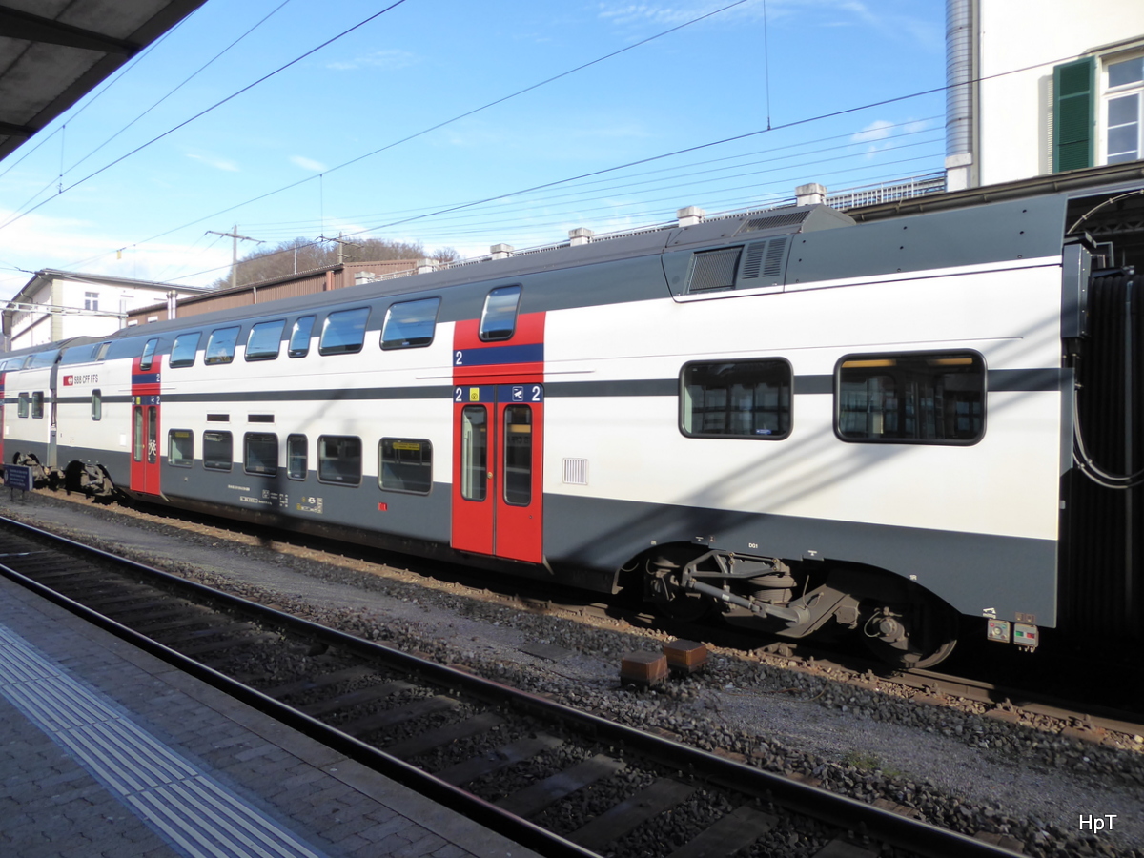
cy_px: 429
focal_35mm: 25
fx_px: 826
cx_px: 572
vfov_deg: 54.9
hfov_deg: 69.4
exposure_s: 1/400
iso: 125
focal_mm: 4.3
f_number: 3.3
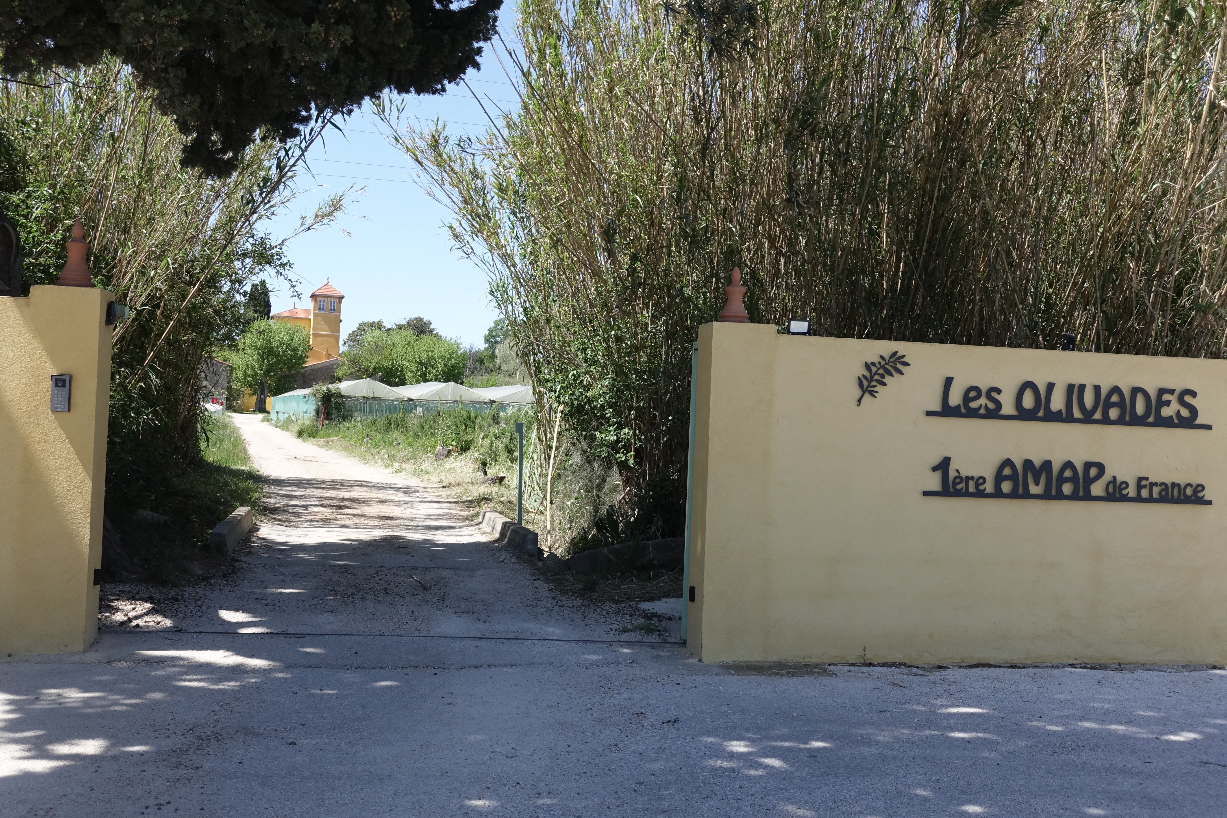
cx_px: 614
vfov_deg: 31.9
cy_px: 409
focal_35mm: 42
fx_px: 1431
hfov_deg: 46.4
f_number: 5.6
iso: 400
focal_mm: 15.31
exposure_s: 1/800
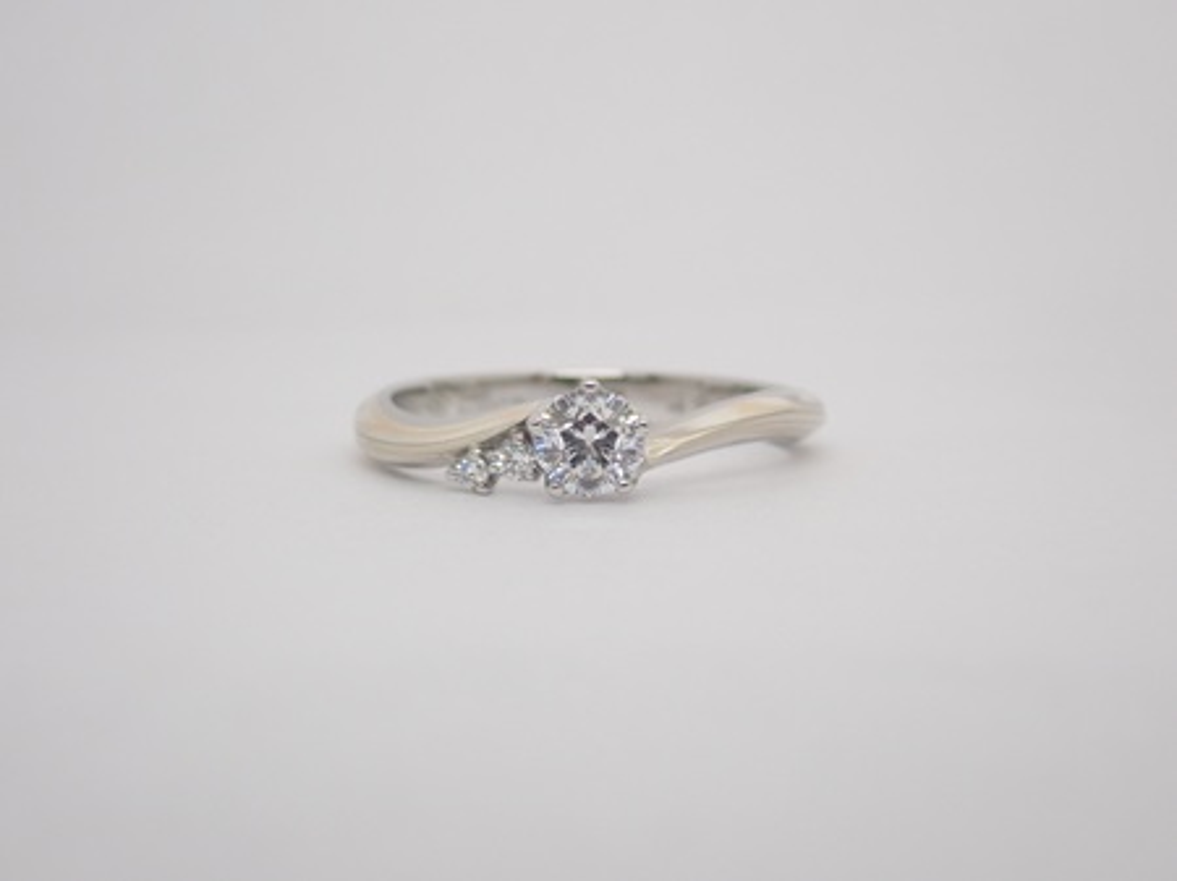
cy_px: 440
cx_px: 588
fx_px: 2787
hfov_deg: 23.8
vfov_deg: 18.0
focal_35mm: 82
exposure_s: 1/125
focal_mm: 14.62
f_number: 4.3
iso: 200
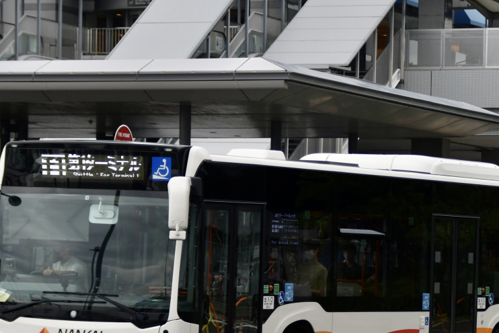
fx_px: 2842
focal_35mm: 205
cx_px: 327
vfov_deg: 6.7
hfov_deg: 10.0
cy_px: 199
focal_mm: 78
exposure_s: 1/640
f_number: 5.3
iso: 250
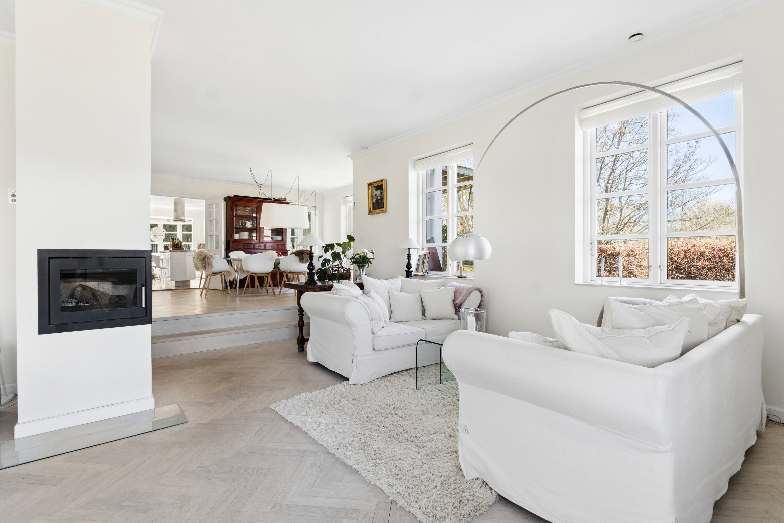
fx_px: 392
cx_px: 392
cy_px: 262
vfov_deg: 67.4
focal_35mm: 18
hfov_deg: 90.0
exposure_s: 1/40
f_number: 8
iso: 200
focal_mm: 12
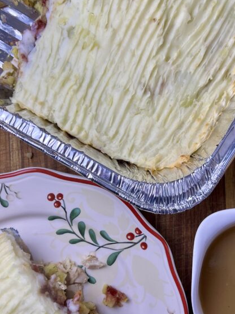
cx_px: 99
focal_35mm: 48
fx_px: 435
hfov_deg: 30.2
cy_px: 179
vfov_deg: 39.6
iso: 50
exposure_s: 1/411
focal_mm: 5.7
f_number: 1.5
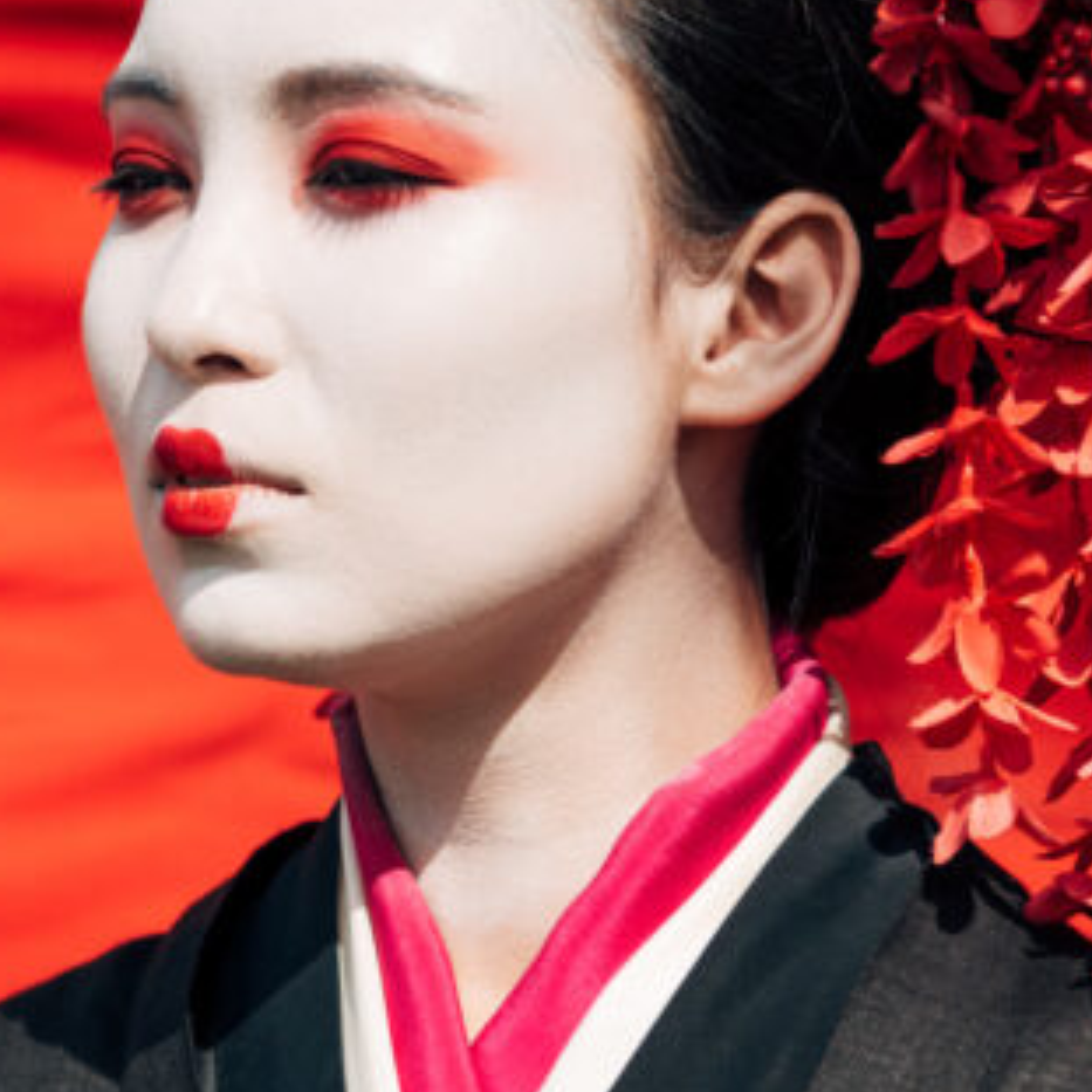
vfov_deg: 8.9
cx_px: 119
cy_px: 672
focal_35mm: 196
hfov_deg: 8.9
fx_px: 6995
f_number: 4
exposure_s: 1/1600
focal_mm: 70
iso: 100
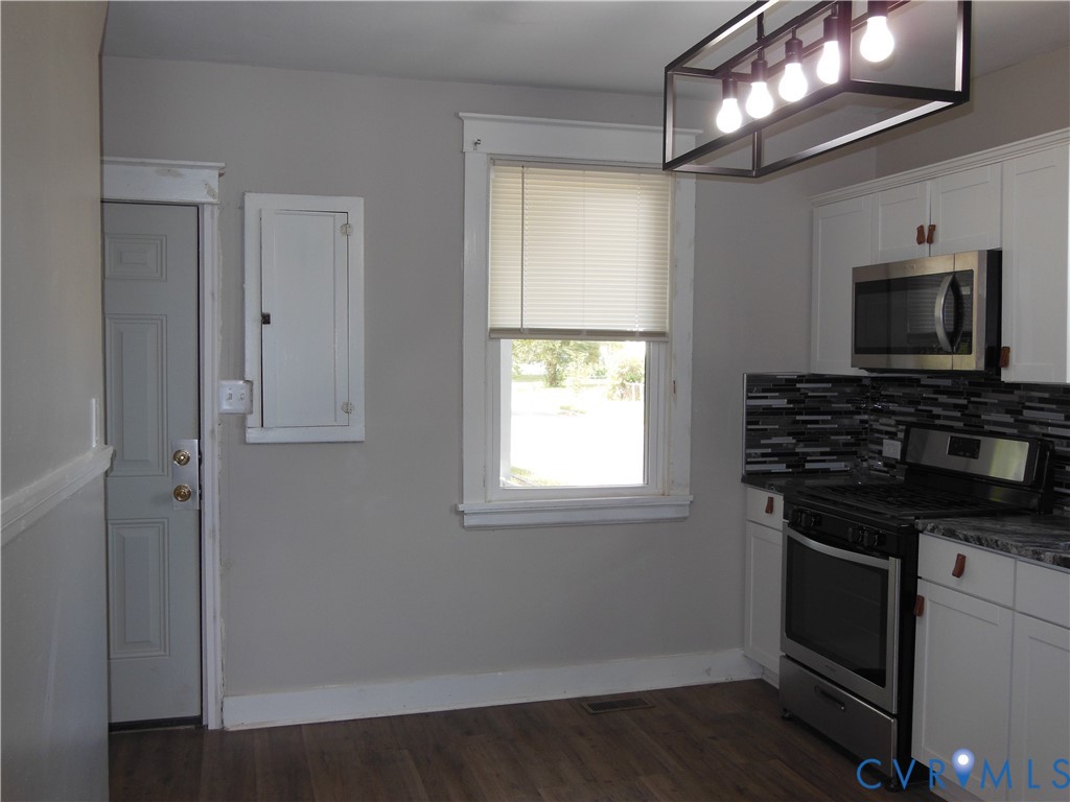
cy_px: 401
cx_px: 535
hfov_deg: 54.0
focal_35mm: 34
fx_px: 1051
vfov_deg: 41.8
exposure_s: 1/40
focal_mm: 6
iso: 125
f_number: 3.9
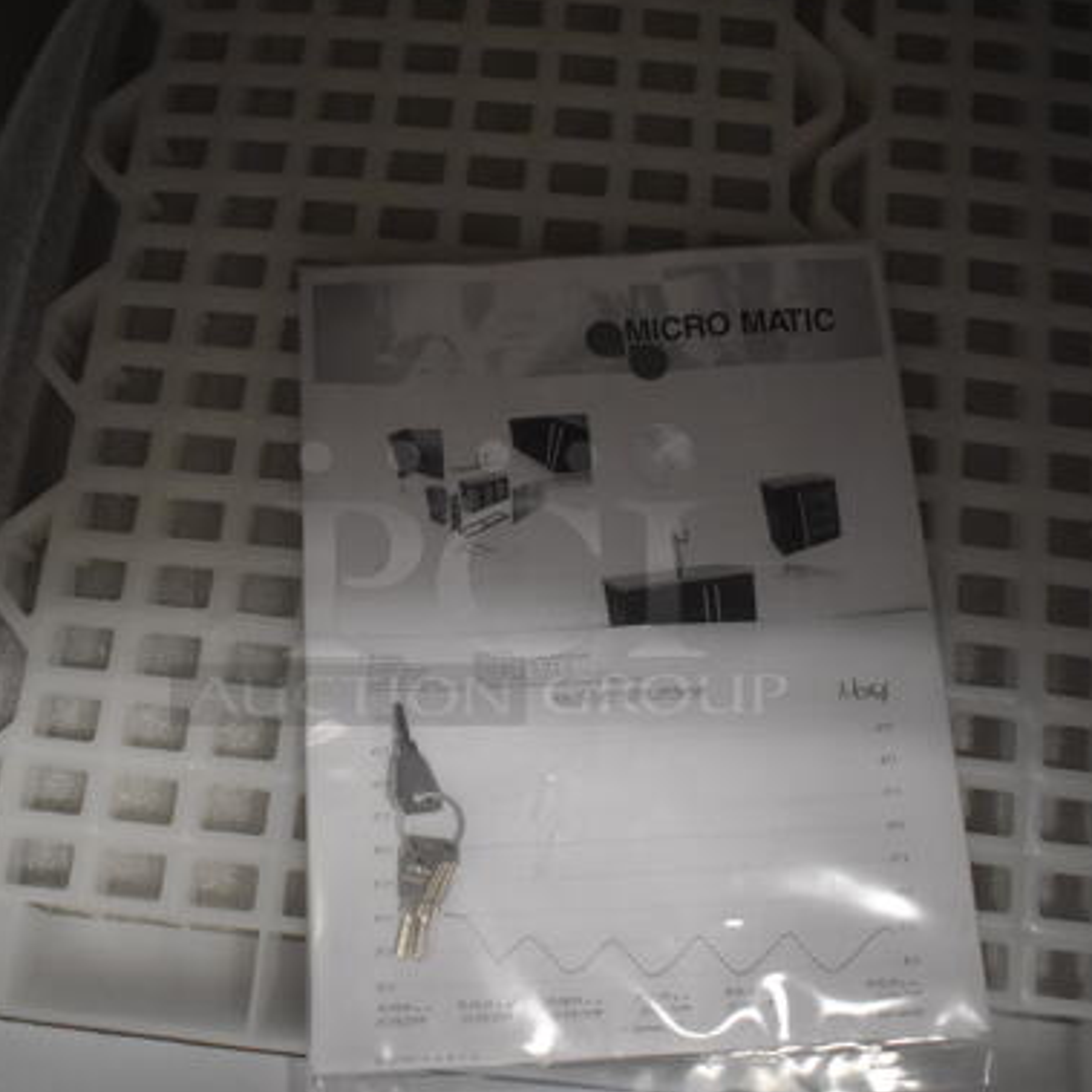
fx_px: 1321
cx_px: 493
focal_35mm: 37
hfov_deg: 44.9
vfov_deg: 44.9
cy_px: 573
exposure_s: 1/125
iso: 2800
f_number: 3.5
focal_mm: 18
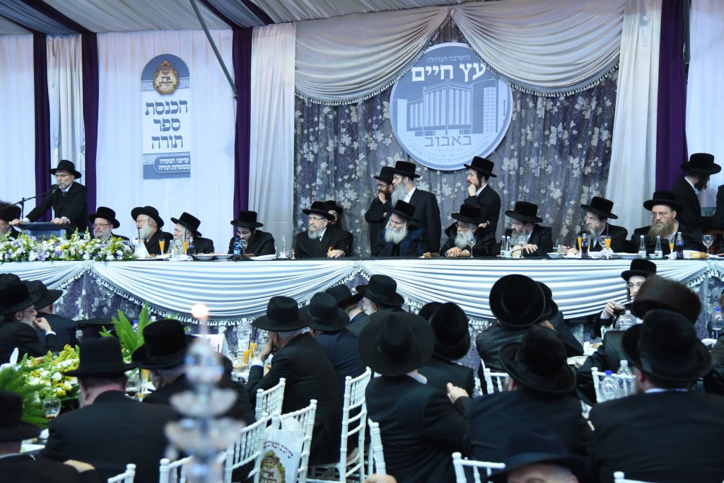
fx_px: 1106
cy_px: 242
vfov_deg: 24.6
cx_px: 362
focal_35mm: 55
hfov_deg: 36.2
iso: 3200
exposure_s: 1/100
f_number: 4
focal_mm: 55
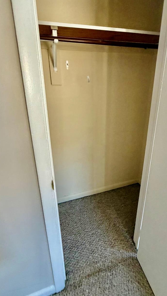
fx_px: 150
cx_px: 97
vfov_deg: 88.9
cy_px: 125
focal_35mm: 19
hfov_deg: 58.1
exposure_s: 1/88
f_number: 2.2
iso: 320
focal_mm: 2.22
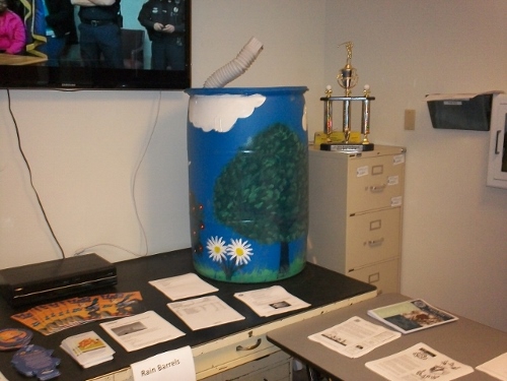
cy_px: 190
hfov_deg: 49.0
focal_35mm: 38
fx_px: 557
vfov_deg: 37.7
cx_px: 254
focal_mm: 6.3
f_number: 4.5
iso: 250
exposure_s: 1/30
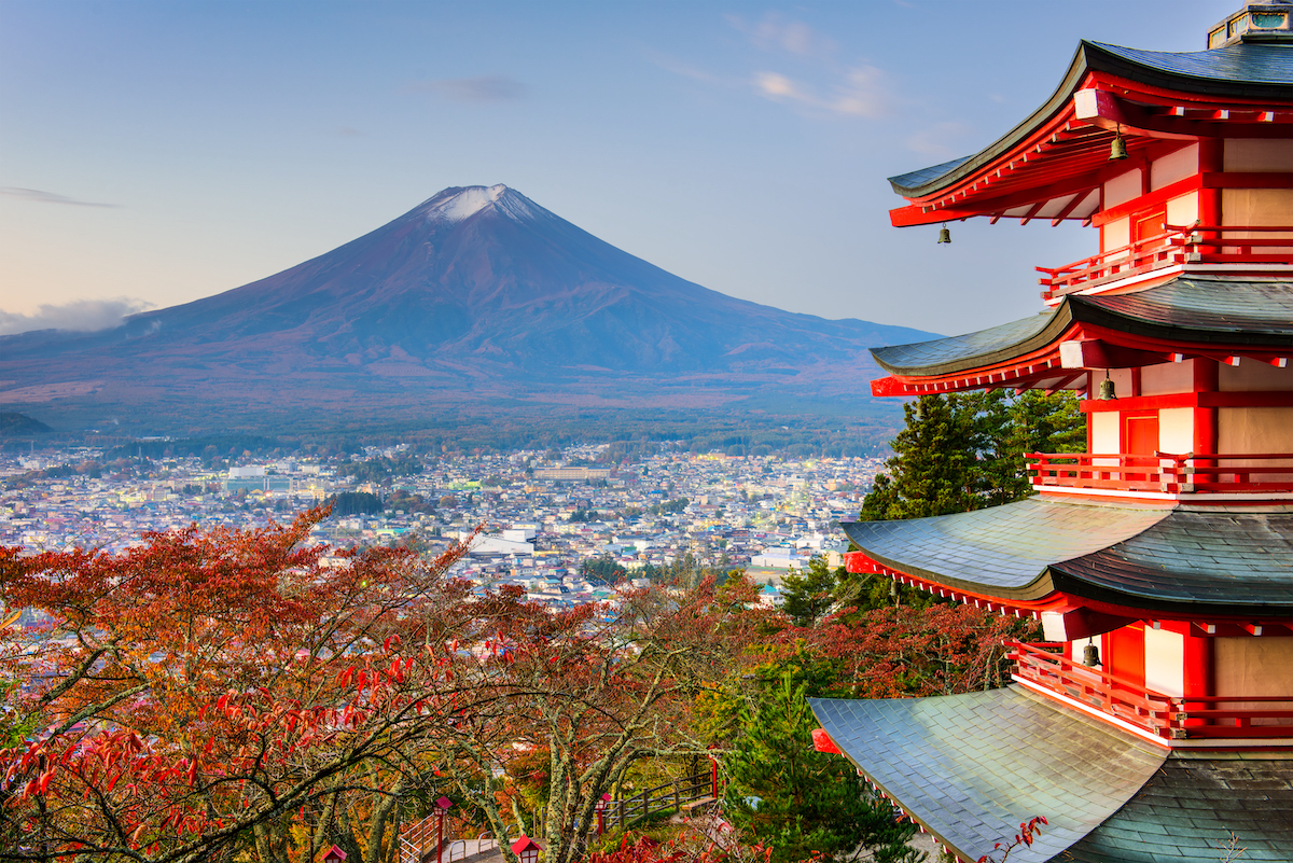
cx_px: 646
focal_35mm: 44
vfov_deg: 30.5
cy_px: 432
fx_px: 1581
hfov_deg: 44.5
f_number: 8
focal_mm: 44
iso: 64
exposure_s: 30
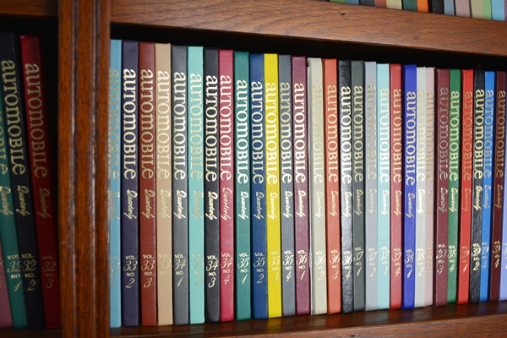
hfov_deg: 53.1
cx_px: 254
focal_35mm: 36
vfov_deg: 36.9
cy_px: 169
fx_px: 507
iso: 400
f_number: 4
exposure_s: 1/60
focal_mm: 24
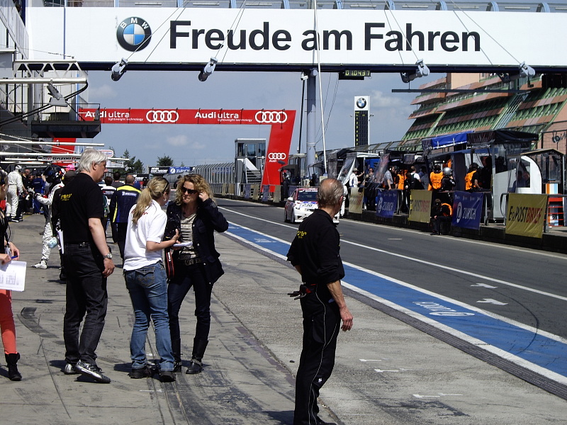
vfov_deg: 13.0
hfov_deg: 17.3
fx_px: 1867
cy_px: 212
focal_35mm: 114
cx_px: 284
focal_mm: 23.7
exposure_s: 1/125
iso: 50
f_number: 10.8
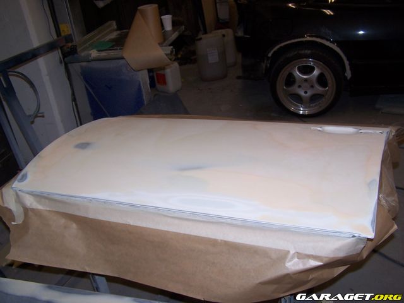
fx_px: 443
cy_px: 152
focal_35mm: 38
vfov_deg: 37.7
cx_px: 202
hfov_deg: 49.0
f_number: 2.8
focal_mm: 6.3
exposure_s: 1/60
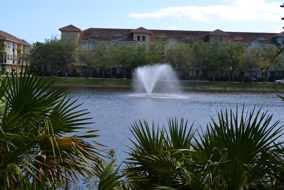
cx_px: 142
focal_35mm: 66
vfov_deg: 20.6
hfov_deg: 30.5
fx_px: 521
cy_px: 95
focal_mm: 44
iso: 100
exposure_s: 1/200
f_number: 7.1
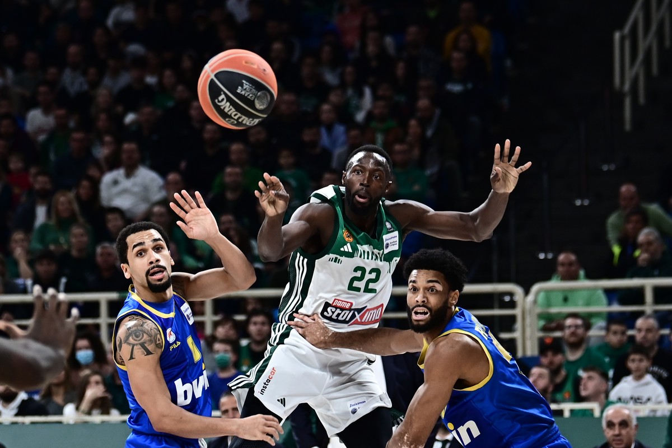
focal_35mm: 110
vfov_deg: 12.5
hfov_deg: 18.6
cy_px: 224
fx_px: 2053
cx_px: 336
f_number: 2.8
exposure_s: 1/1250
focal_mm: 110
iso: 1000
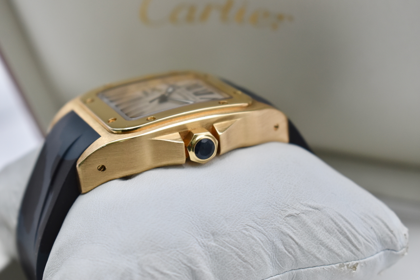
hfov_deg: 26.0
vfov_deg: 17.5
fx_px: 910
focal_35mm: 78
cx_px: 210
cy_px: 140
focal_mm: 52
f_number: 5.6
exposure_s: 1/125
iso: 400
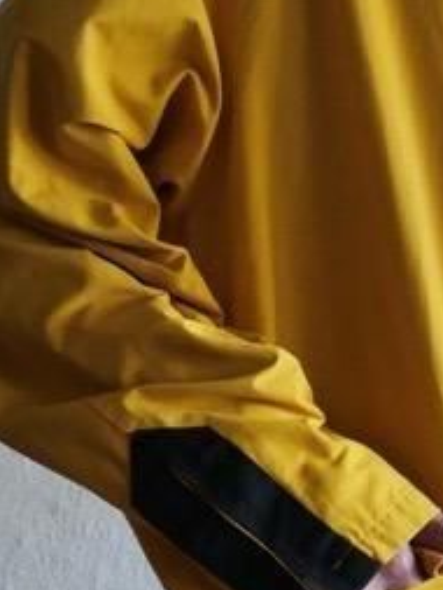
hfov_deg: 4.2
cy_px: 339
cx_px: 592
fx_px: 5984
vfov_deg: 5.6
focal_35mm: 351
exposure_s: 1/125
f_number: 4
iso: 800
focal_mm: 52
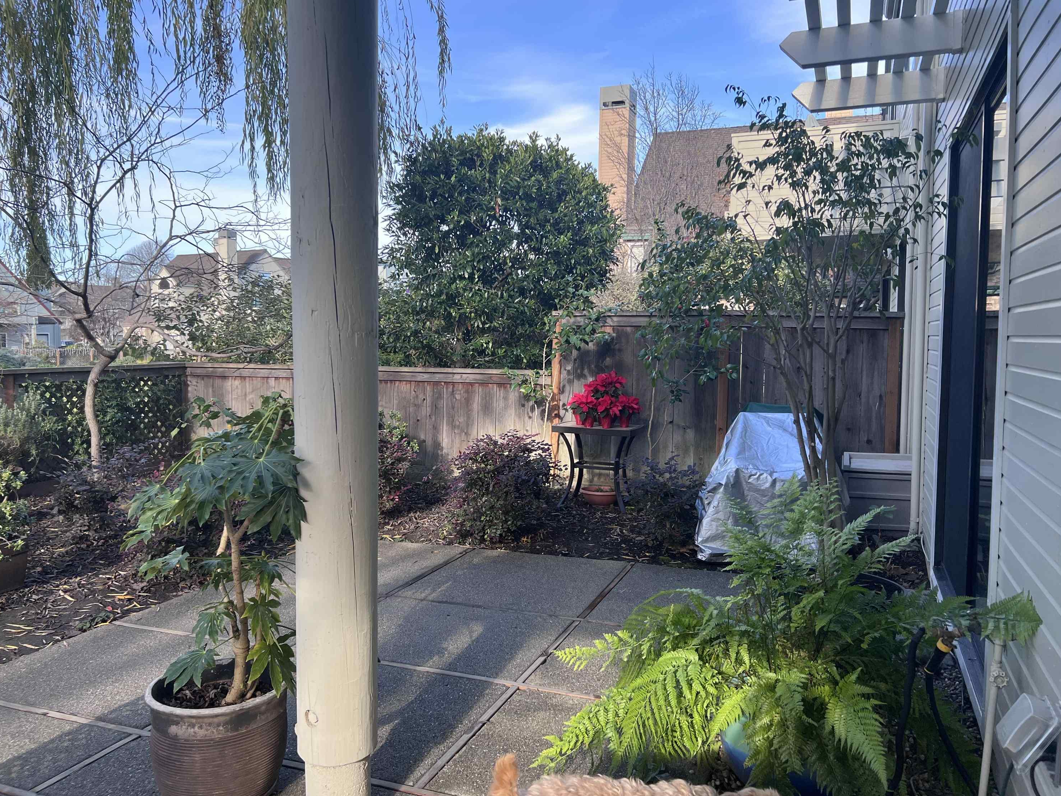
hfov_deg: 65.3
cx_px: 525
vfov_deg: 51.4
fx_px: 828
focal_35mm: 27
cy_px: 385
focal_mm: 5.7
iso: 50
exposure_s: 1/670
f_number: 1.5
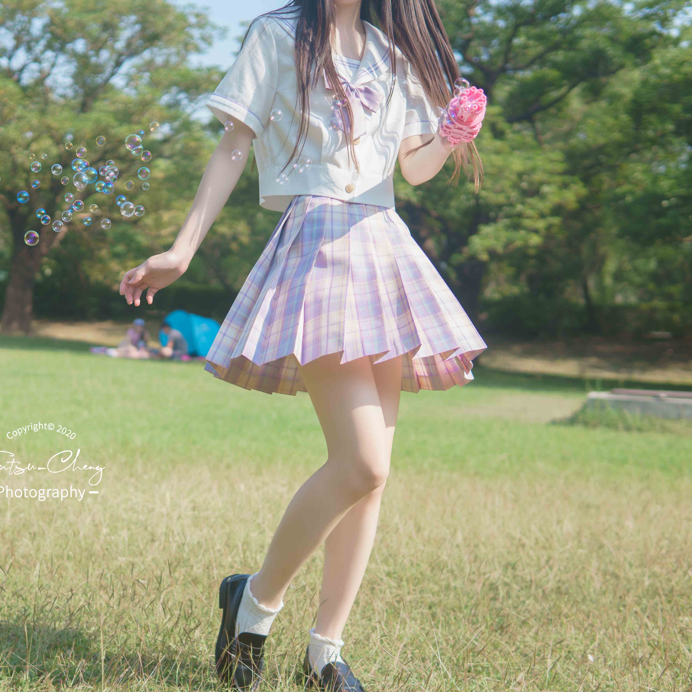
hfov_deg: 29.3
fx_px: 1312
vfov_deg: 29.6
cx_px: 205
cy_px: 350
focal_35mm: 58
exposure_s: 1/1600
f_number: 2.2
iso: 100
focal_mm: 30
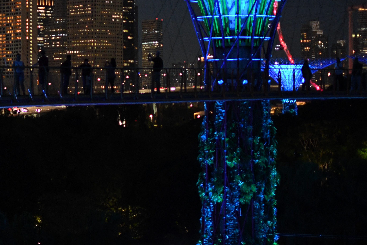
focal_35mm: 106
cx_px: 46
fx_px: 1081
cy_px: 29
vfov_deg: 12.8
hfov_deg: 19.0
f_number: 1.8
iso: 2000
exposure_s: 1/80
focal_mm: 35
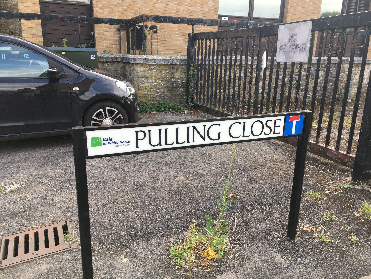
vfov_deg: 48.2
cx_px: 186
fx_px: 311
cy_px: 140
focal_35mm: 29
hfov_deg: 61.7
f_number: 2.2
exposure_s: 1/105
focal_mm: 4.15
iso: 25
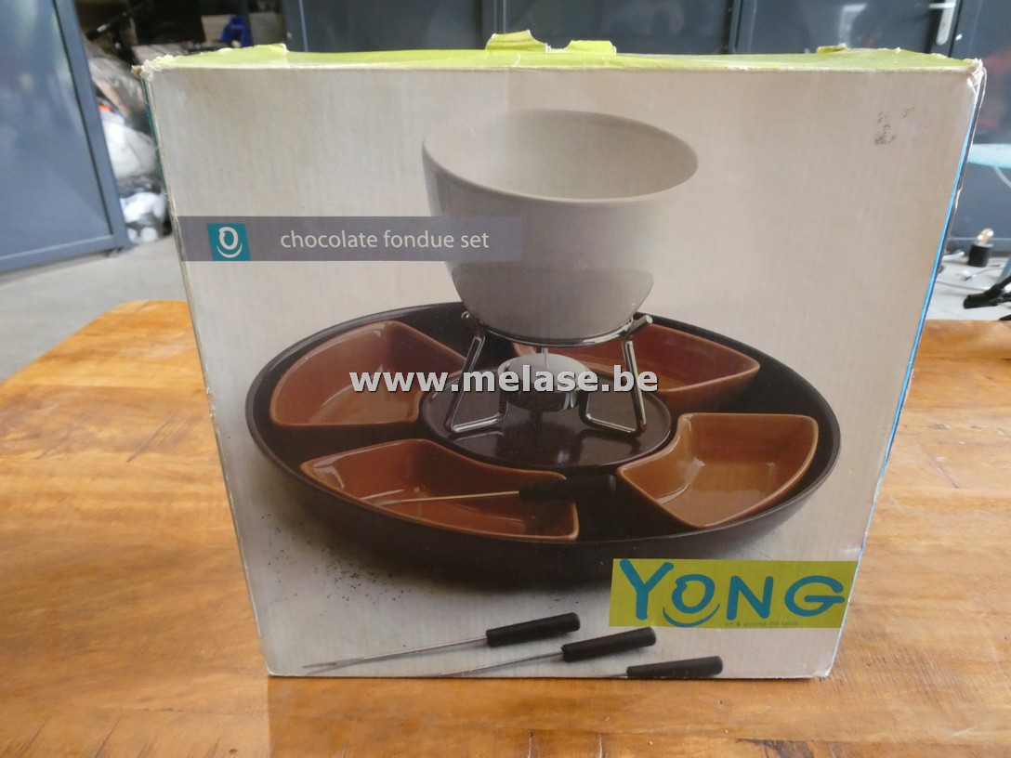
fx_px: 701
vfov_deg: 56.8
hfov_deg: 71.6
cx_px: 506
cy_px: 379
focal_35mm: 24
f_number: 3.3
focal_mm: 4.3
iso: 640
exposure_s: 1/60
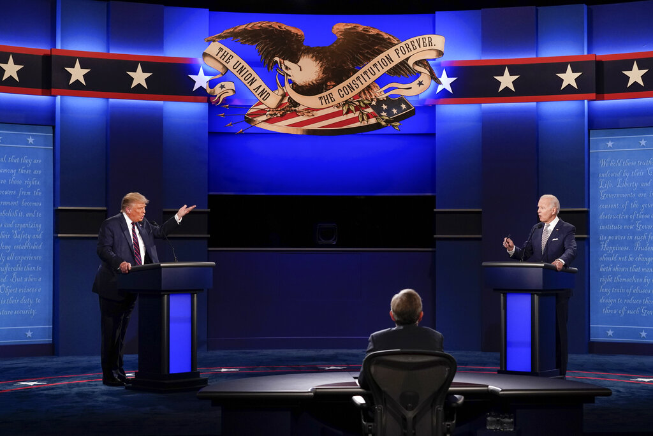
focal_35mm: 70
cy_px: 218
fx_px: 1270
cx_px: 326
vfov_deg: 19.5
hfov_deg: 28.8
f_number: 4.5
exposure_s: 1/250
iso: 3200
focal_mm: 70
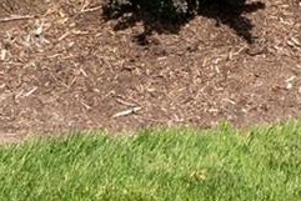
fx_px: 1665
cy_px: -297
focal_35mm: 199
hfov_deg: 9.8
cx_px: 557
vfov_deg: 6.5
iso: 400
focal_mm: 15
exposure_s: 1/640
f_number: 8
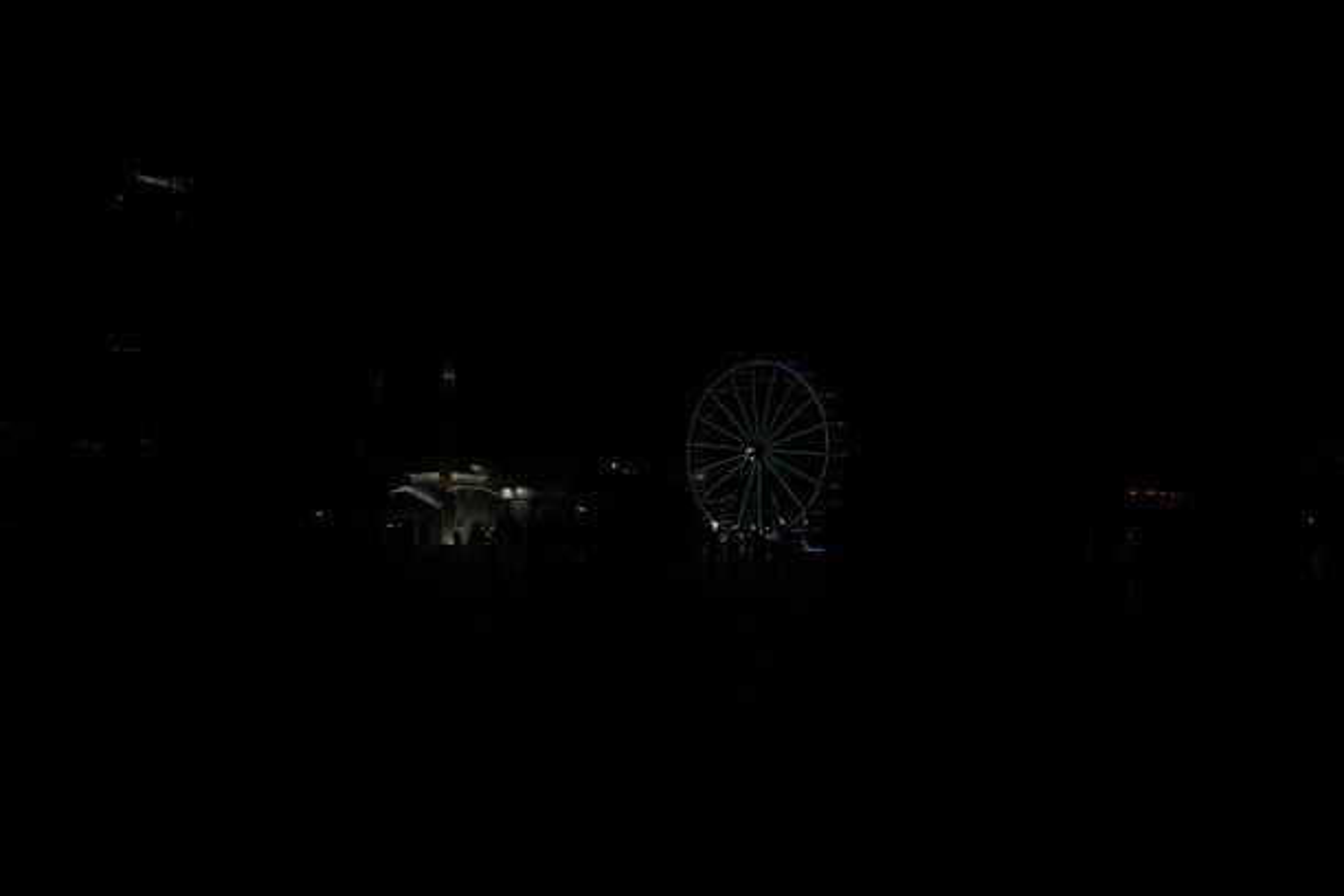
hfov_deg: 45.0
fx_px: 1624
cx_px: 672
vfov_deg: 30.8
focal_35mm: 44
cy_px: 448
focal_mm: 29
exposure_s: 1/250
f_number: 8
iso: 800
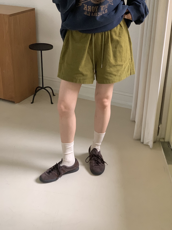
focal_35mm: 52
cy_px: 115
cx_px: 86
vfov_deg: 36.8
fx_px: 345
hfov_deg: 28.0
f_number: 2.4
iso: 400
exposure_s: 1/60
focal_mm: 6
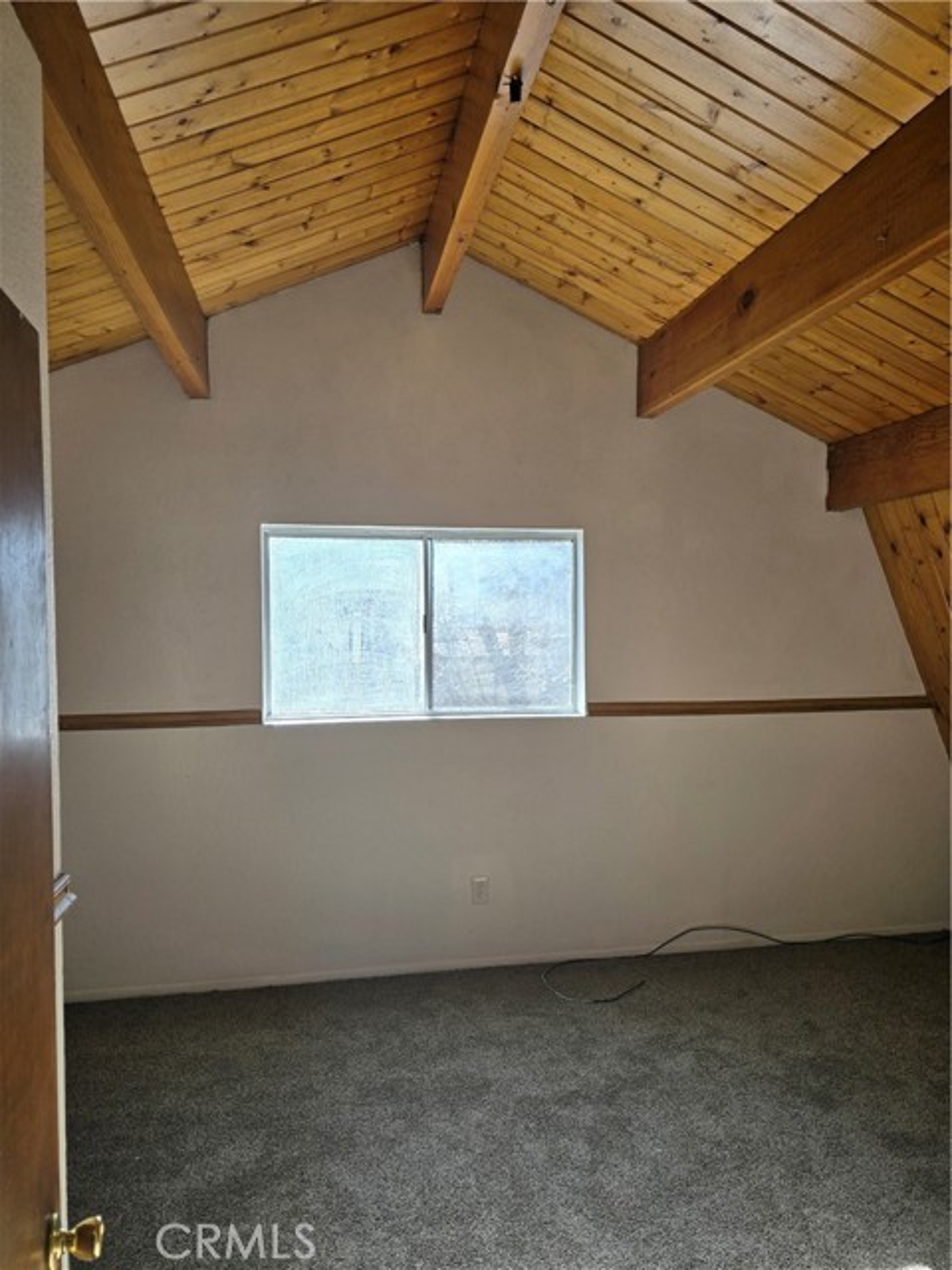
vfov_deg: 73.9
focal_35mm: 23
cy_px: 635
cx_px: 476
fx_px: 843
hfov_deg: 58.9
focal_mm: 6.3
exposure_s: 1/180
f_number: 1.7
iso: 32
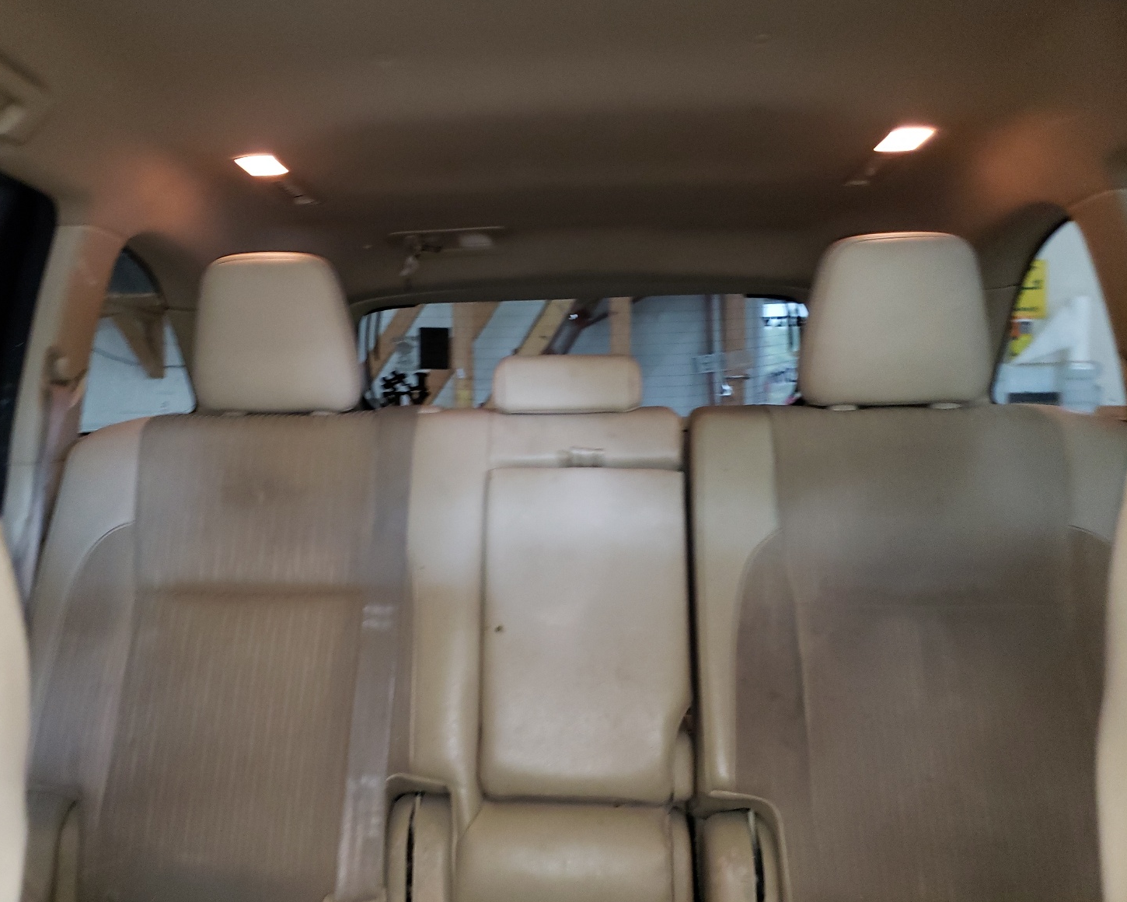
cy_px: 450
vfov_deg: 51.5
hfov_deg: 62.1
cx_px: 511
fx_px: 934
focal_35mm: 28
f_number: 1.5
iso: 315
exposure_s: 1/30
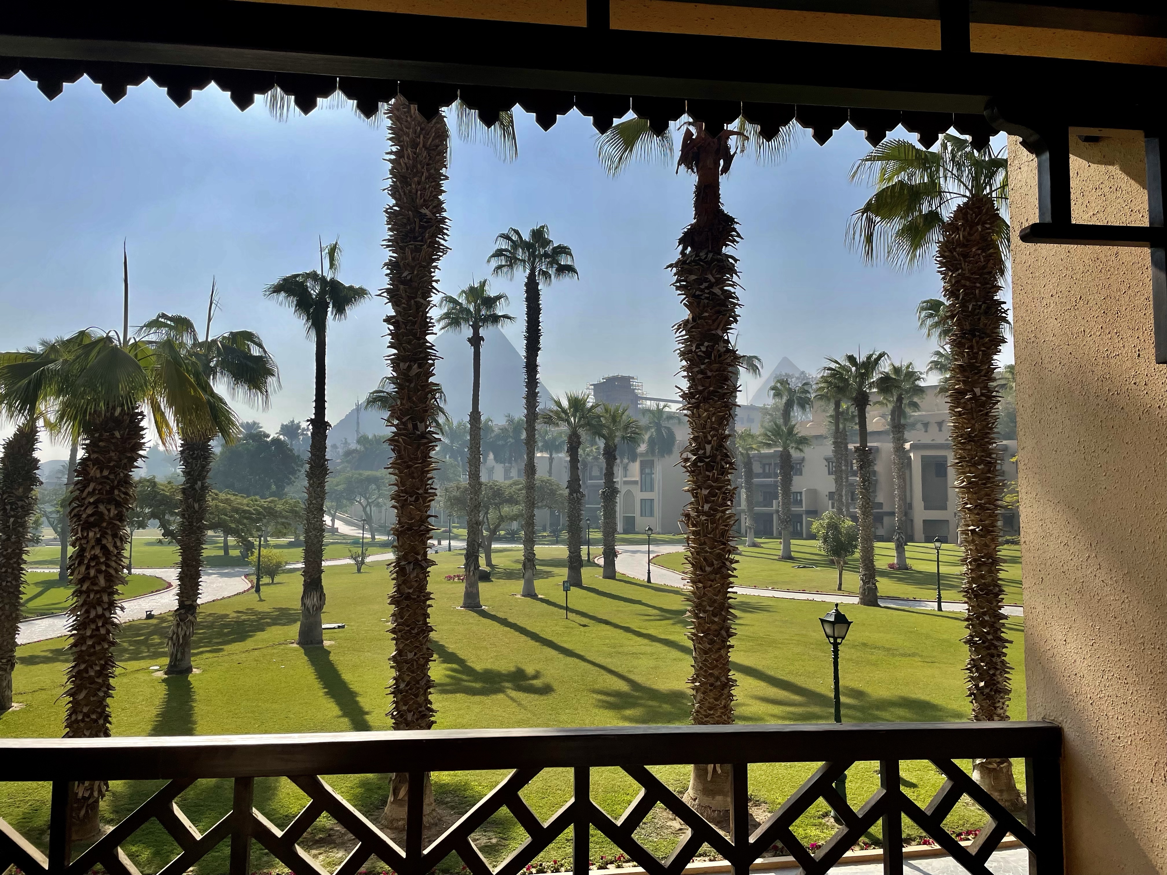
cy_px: 438
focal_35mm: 26
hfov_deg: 67.3
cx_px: 584
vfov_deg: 53.1
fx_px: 877
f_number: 1.6
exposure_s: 1/7299
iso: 32
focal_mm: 4.2
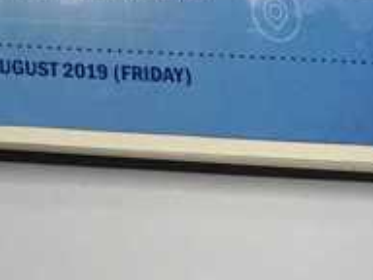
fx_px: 1304
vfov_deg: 11.9
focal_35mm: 121
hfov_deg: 13.8
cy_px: -99
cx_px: -375
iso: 50
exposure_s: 1/33
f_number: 2.2
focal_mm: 4.15
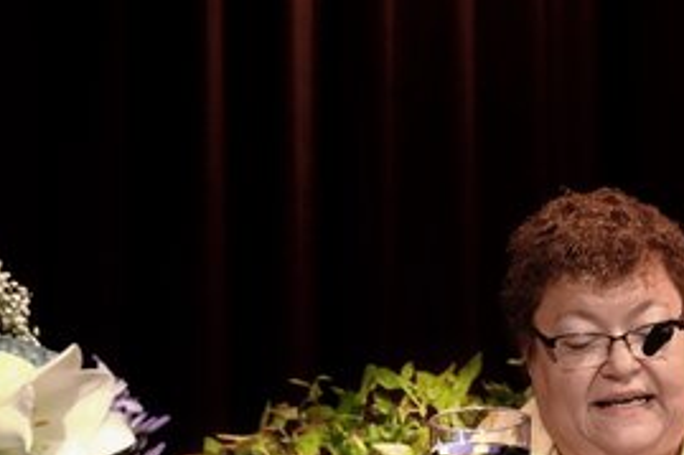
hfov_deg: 11.5
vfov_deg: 7.7
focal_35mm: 178
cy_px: 329
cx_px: 562
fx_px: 3380
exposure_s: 1/125
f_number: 4
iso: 3200
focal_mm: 38.04
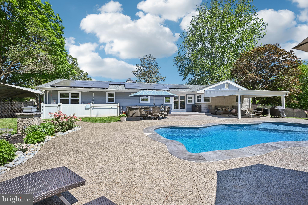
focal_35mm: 16
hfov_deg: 96.7
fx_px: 137
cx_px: 154
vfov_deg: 73.7
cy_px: 102
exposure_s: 1/500
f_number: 4
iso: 100
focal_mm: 16
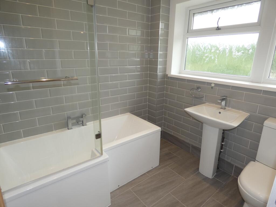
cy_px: 104
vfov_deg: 66.0
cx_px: 138
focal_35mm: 20
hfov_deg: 81.7
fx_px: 159
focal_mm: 3.6
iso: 80
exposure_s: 1/60
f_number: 2.8
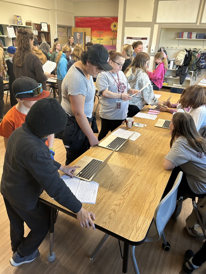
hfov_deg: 53.1
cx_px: 103
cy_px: 137
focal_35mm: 26
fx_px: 206
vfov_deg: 67.3
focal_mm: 5.7
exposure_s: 1/120
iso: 100
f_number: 1.5
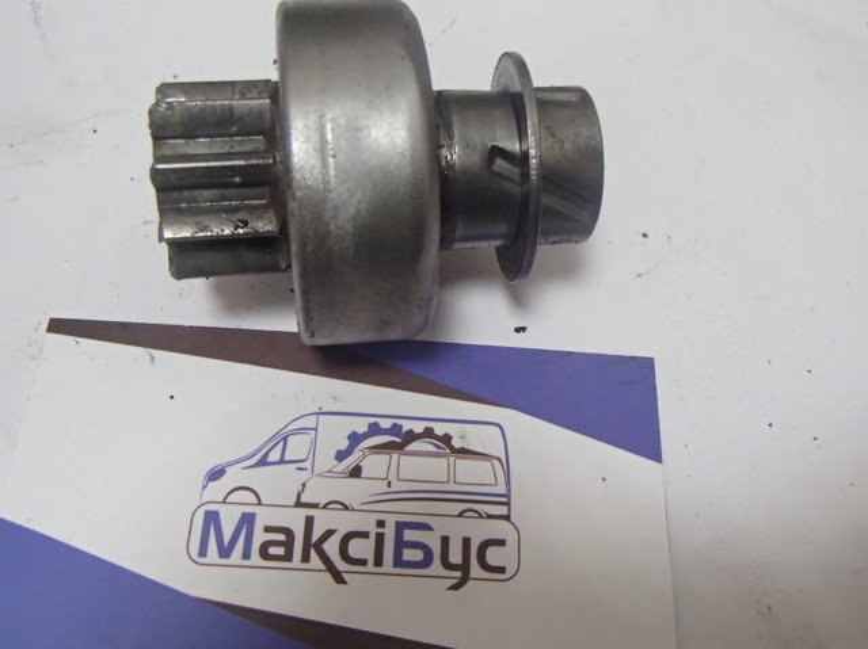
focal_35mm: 37
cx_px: 434
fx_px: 927
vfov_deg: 38.6
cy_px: 324
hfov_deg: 50.2
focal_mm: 6.64
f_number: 4.7
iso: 800
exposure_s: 1/50
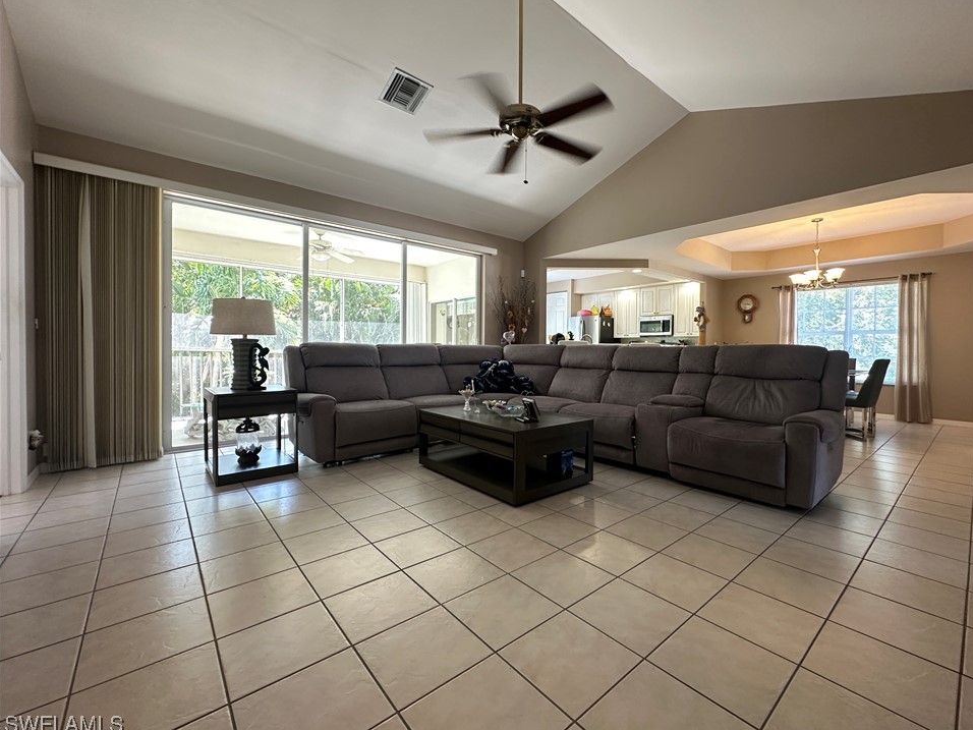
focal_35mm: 15
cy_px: 356
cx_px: 520
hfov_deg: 98.0
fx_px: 422
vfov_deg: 81.7
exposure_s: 1/60
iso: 320
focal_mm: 2.22
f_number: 2.2
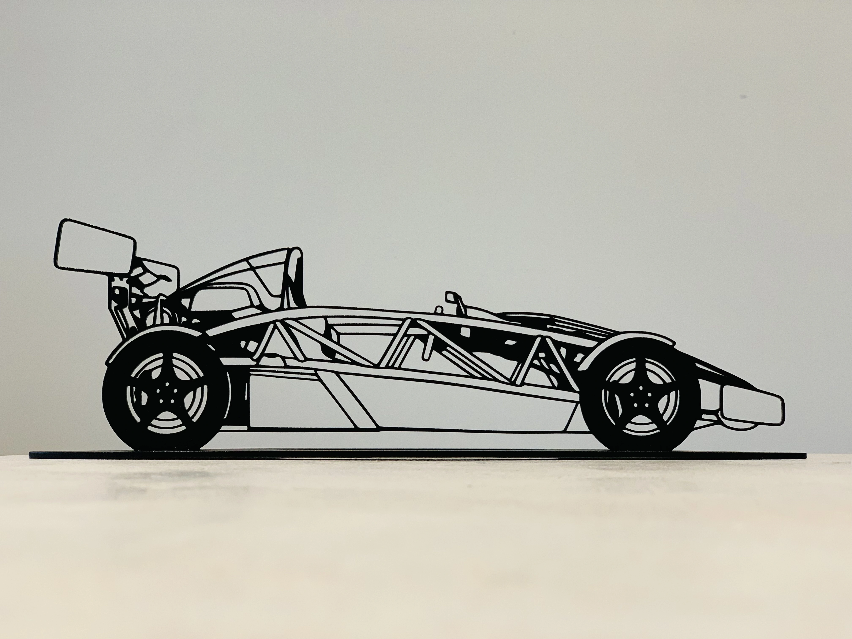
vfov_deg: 28.0
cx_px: 426
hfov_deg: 36.8
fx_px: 1280
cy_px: 320
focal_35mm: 52
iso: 125
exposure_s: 1/50
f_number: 2.4
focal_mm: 6
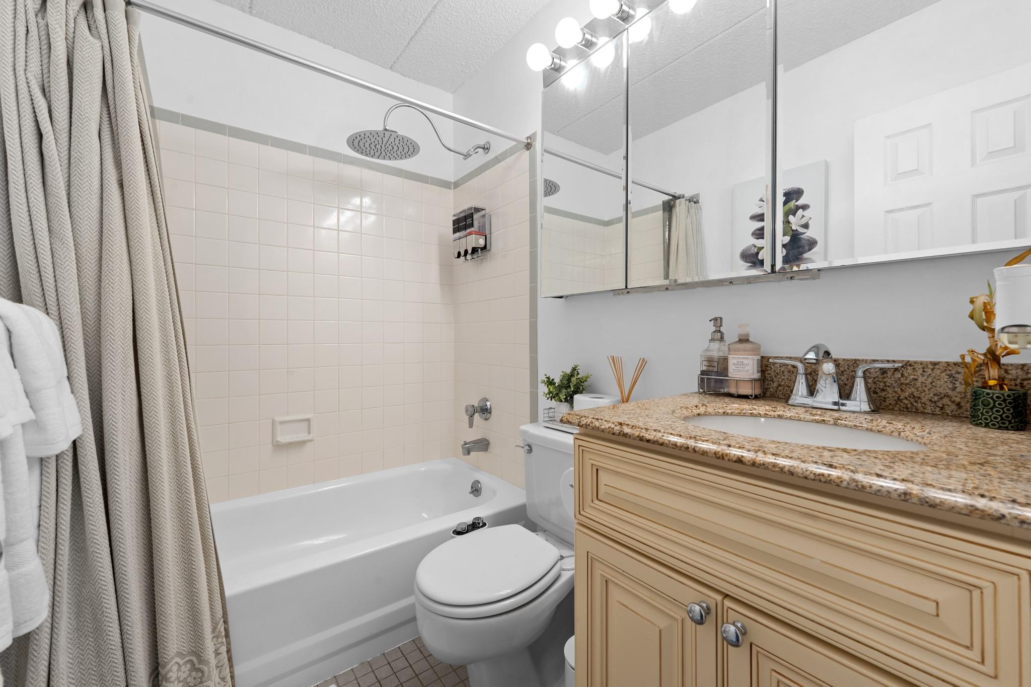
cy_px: 344
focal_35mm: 14
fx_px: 401
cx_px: 516
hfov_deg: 104.3
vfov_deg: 81.2
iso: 500
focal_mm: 14
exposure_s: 1/5
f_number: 10
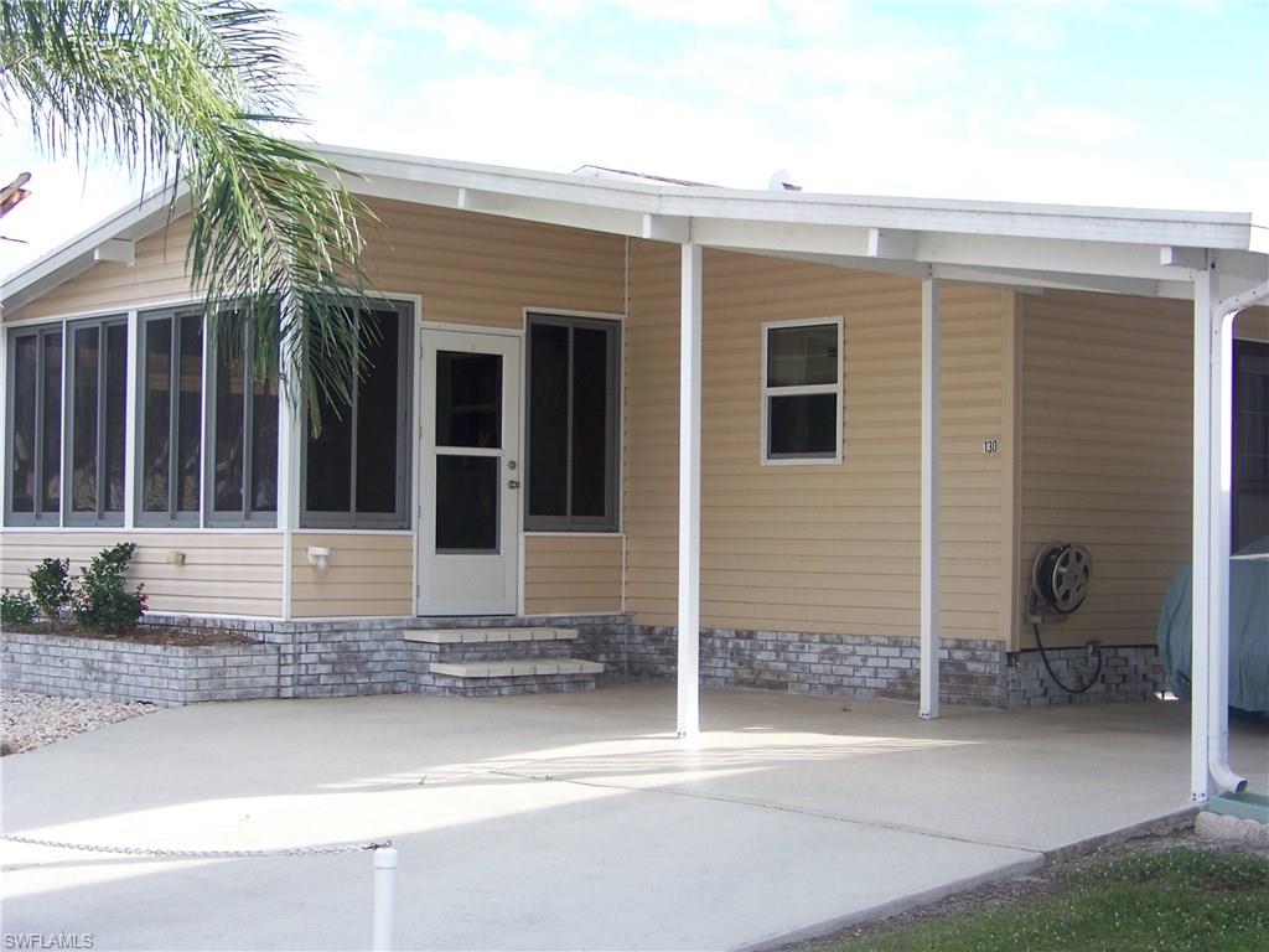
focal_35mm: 62
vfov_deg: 23.7
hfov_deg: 31.2
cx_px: 634
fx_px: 2273
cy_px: 476
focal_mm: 10.5
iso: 64
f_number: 3.2
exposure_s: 1/200
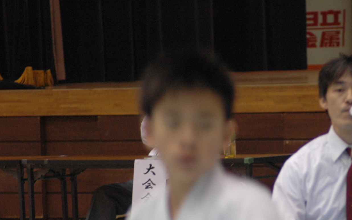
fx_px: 3463
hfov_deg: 5.8
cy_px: 193
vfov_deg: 3.6
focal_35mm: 361
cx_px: 278
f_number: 4.5
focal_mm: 130
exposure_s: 1/50
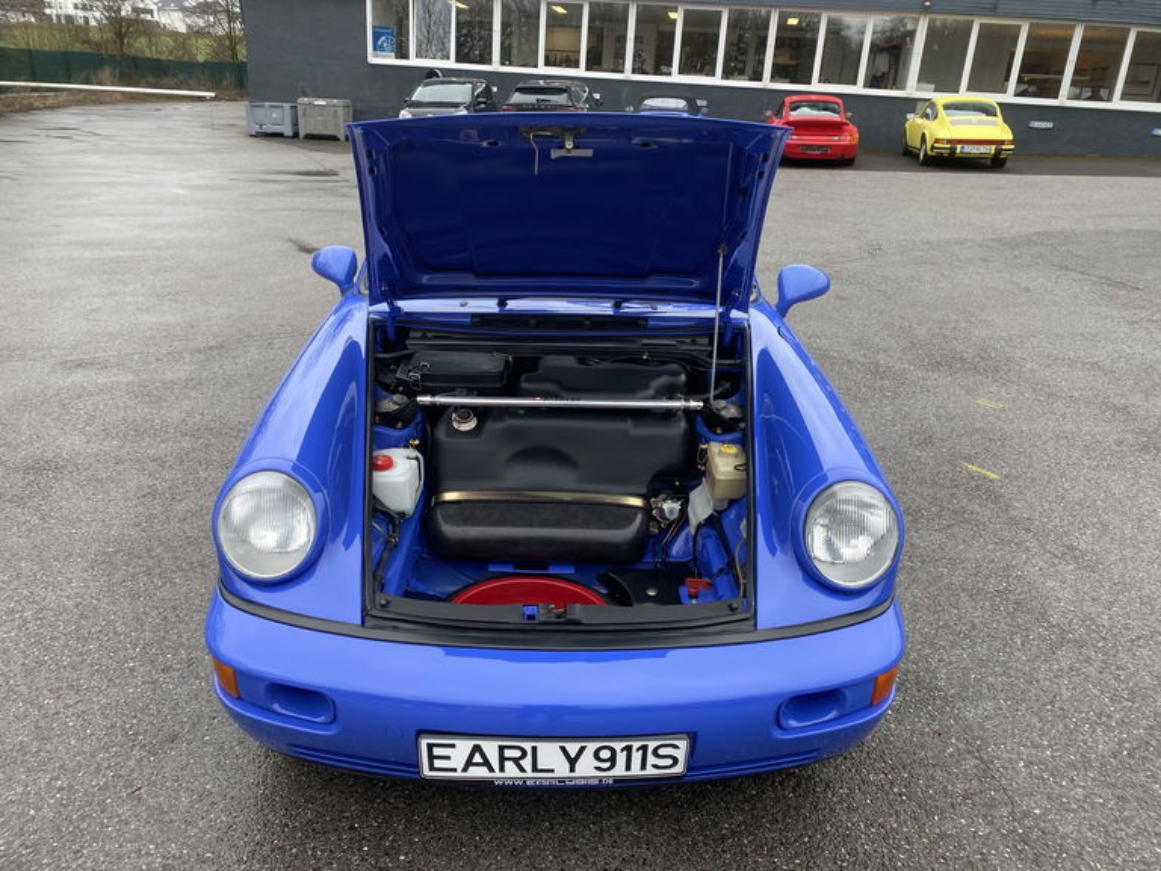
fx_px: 872
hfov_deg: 67.3
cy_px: 436
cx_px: 580
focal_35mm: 26
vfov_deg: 53.1
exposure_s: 1/229
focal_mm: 4.25
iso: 32
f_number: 1.8
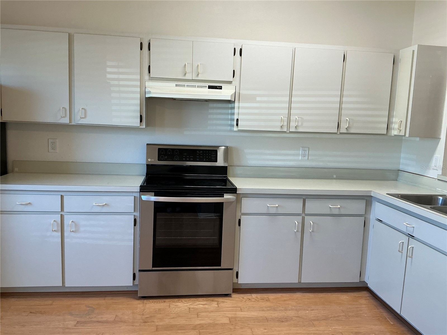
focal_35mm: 28
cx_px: 224
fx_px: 362
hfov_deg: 63.4
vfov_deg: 49.7
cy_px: 168
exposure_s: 1/120
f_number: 1.8
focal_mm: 3
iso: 64
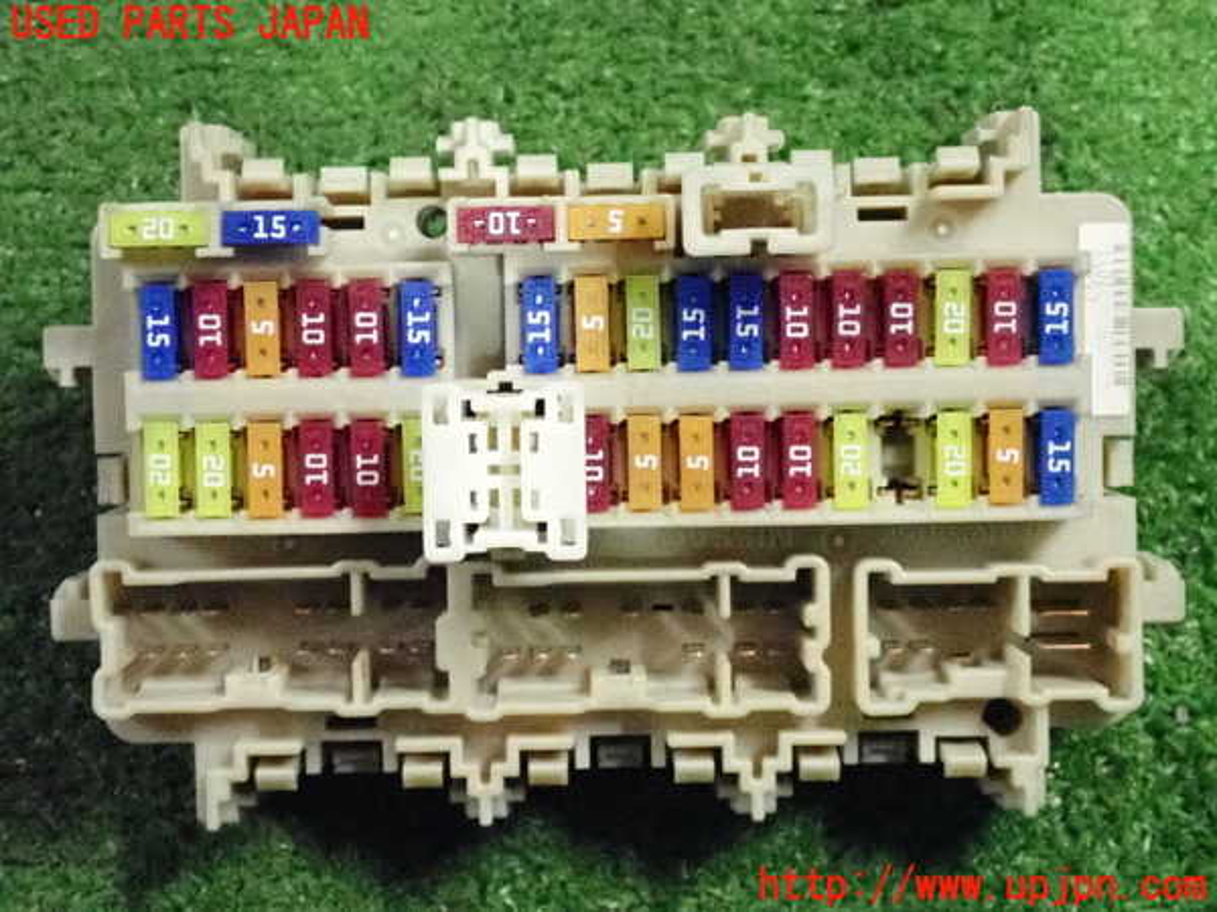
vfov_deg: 19.1
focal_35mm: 77
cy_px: 456
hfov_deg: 25.3
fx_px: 2707
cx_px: 608
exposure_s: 1/125
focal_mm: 13.65
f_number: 4.1
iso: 5000
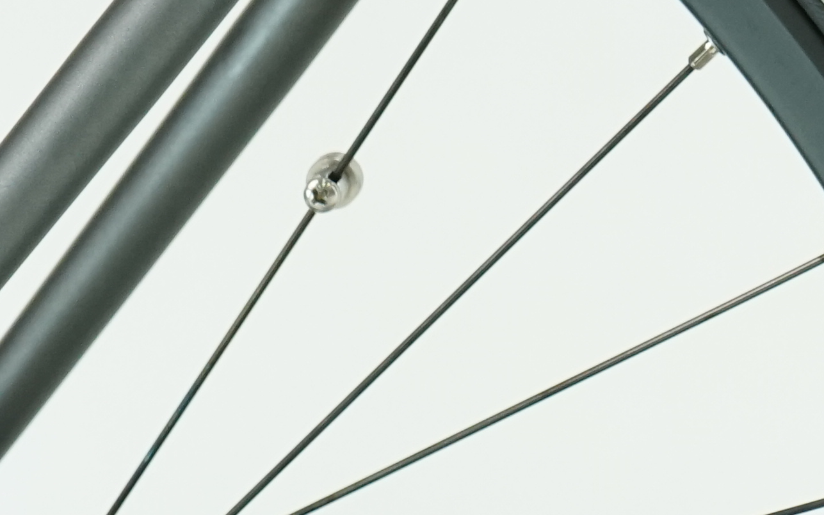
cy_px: 698
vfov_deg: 6.2
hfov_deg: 9.8
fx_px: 4694
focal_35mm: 209
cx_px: 1145
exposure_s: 1/200
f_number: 5.6
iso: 1600
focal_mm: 44
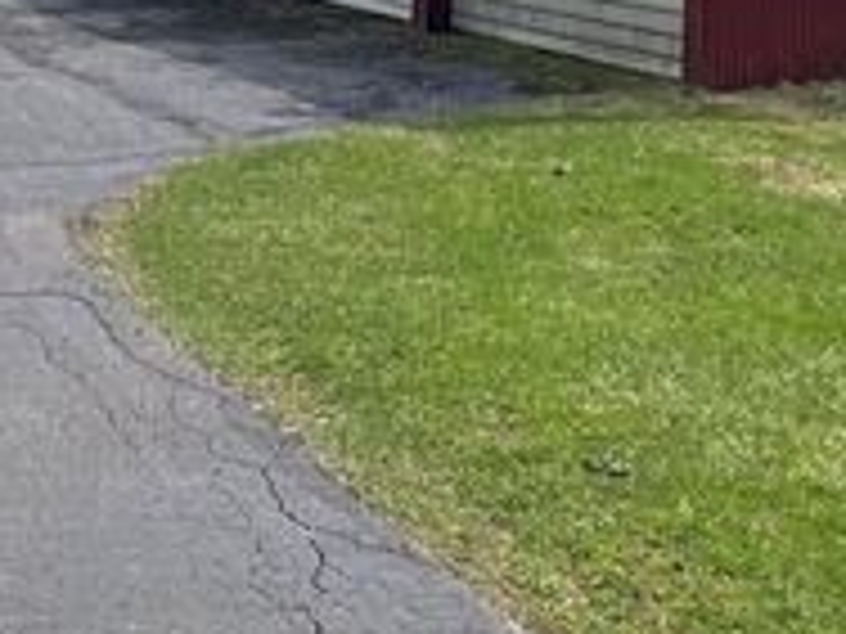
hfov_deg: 28.1
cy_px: -79
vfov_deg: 20.3
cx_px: 468
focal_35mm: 69
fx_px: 1686
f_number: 1.6
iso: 32
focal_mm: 4.2
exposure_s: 1/4651
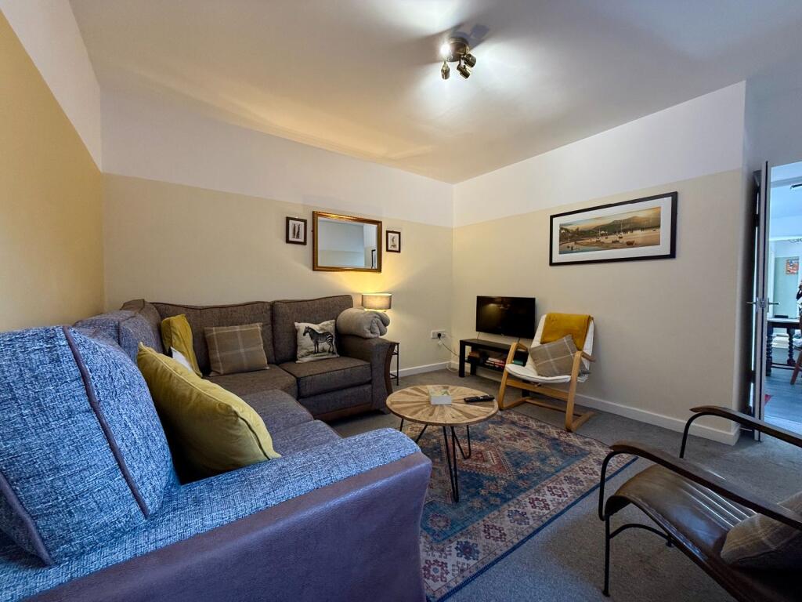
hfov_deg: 102.1
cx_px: 401
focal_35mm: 14
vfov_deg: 85.7
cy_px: 301
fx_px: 324
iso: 100
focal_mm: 2.22
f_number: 2.2
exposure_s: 1/100
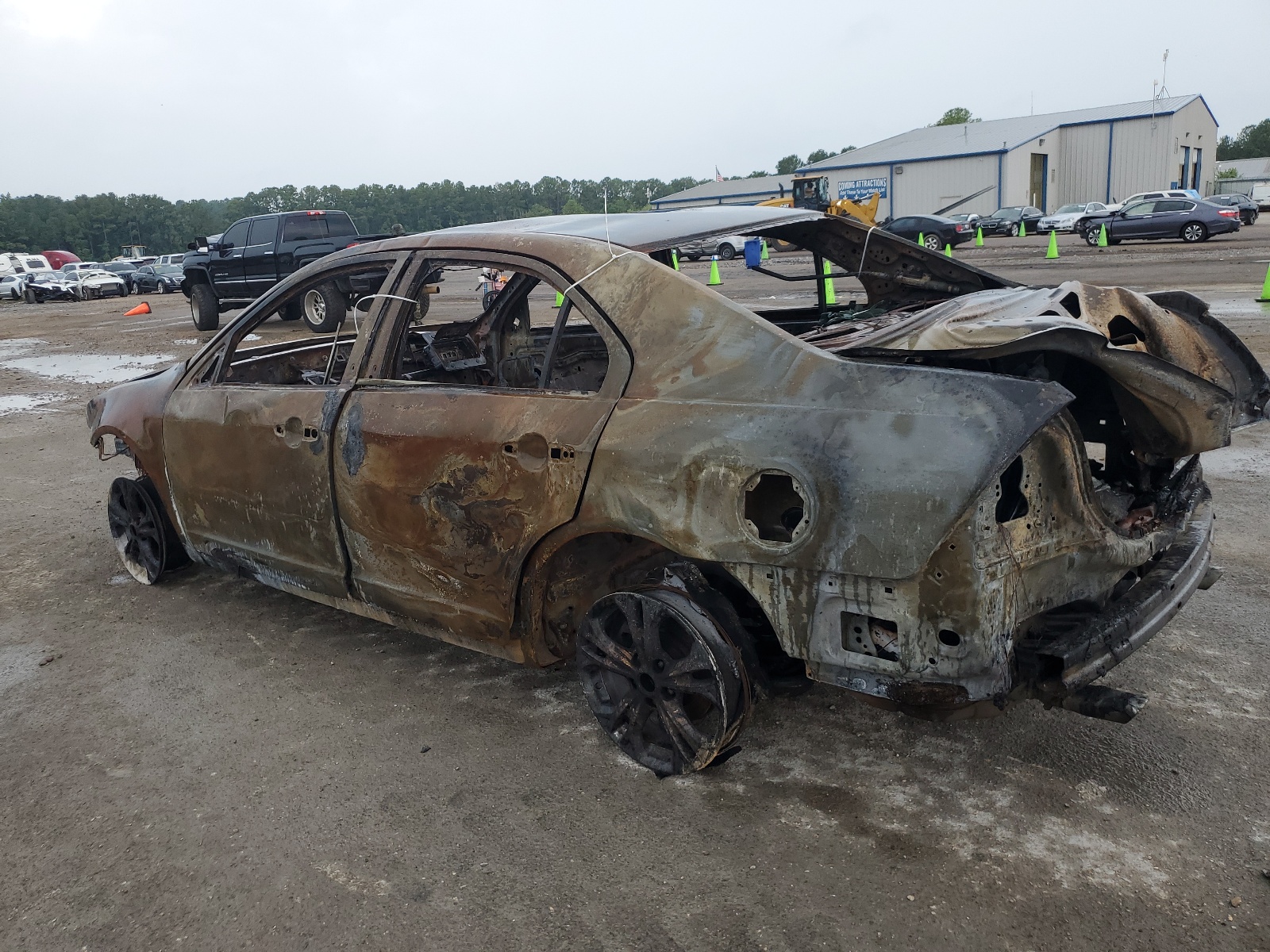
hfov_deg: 67.3
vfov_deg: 53.1
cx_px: 635
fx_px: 954
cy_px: 476
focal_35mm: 26
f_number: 1.5
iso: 50
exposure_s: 1/139
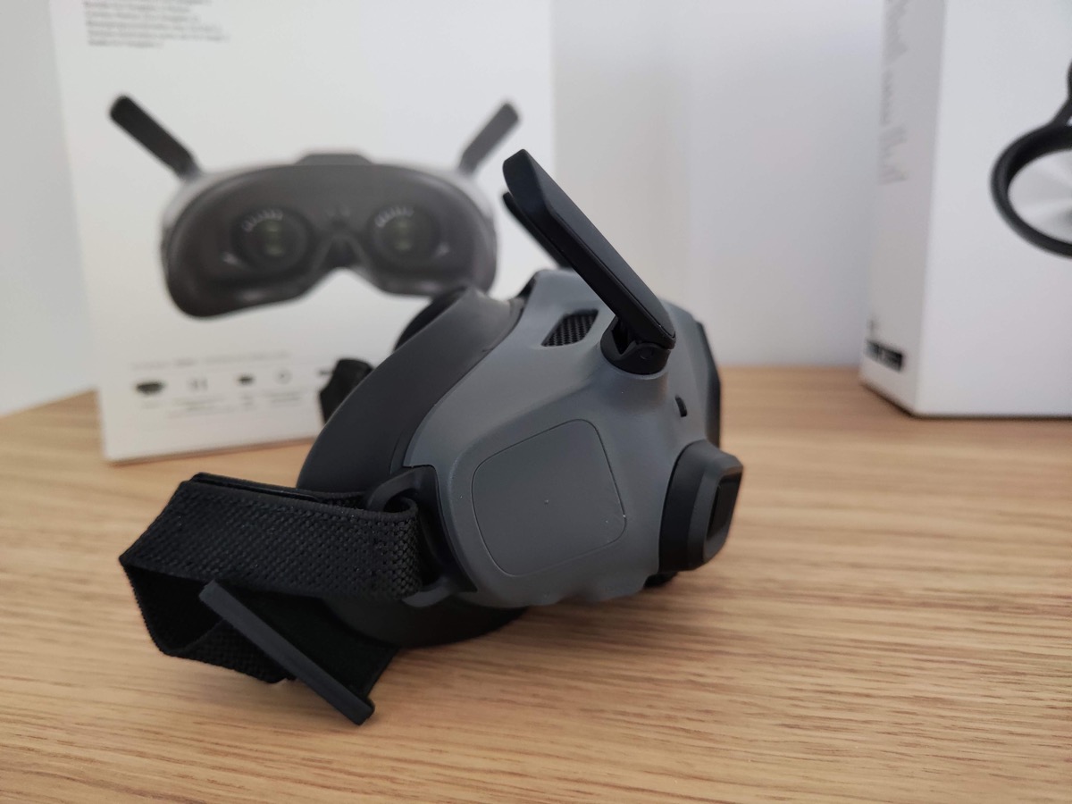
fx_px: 743
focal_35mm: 24
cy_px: 402
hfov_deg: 71.6
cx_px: 536
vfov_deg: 56.8
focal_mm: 5.59
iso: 513
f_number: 1.88
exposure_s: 1/100
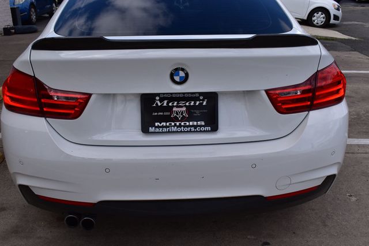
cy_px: 123
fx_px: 369
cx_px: 184
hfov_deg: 53.2
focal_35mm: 36
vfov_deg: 36.8
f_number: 11
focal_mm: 24
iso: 400
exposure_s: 1/500
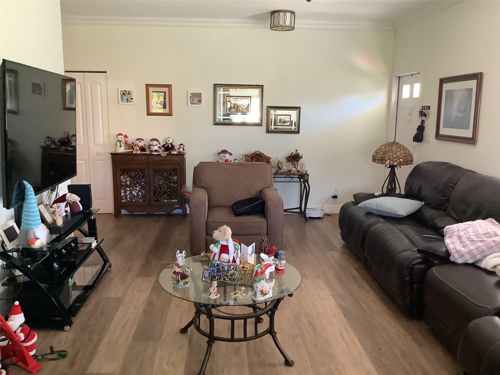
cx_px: 250
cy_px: 188
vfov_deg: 45.4
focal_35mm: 31
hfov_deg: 58.4
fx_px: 448
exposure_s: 1/40
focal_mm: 3.3
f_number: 2.4
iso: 320
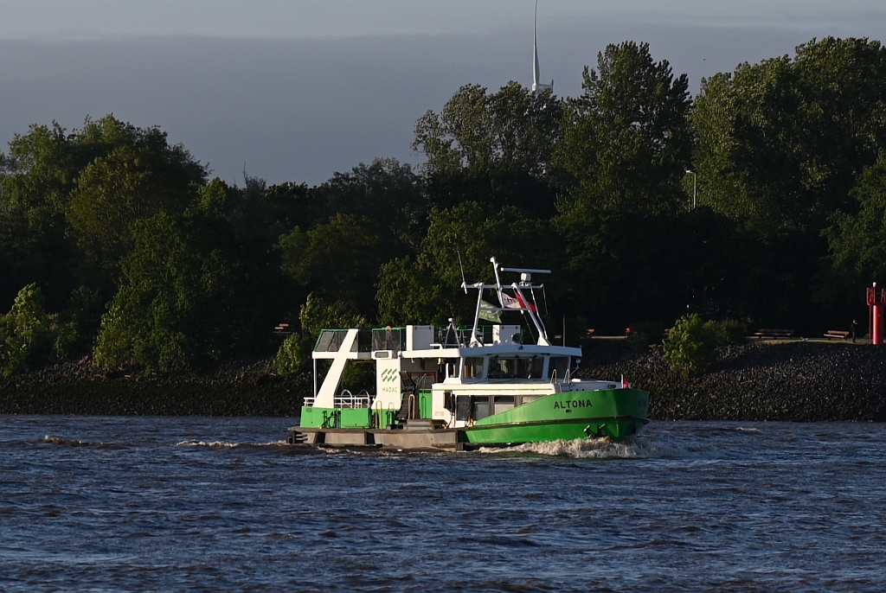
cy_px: 296
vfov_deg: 11.5
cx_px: 443
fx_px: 2958
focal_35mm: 120
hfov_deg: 17.0
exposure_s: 1/500
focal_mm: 120
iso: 100
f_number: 5.6
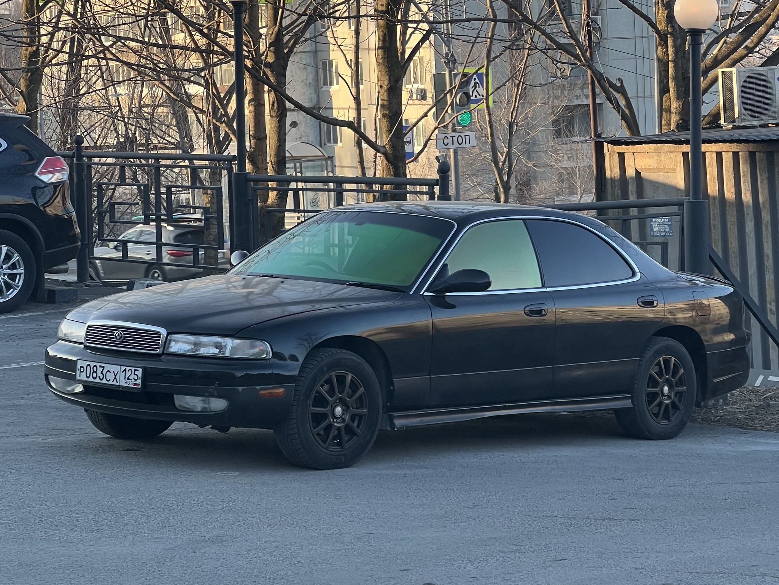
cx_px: 390
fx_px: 1733
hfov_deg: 25.3
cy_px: 292
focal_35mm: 77
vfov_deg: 19.1
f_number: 2.8
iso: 64
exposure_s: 1/99
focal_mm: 9
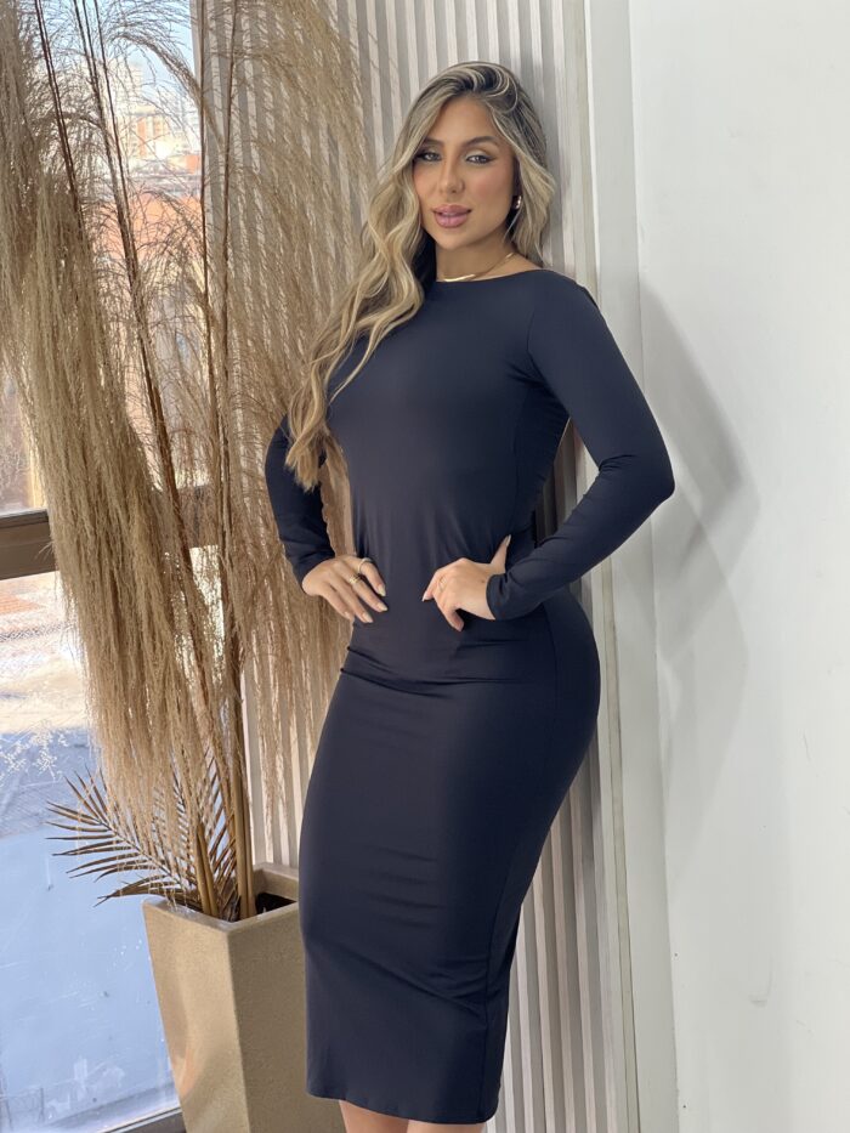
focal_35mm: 77
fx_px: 2520
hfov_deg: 19.1
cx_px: 425
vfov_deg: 25.3
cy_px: 566
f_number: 2.8
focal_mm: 9
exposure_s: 1/120
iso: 100
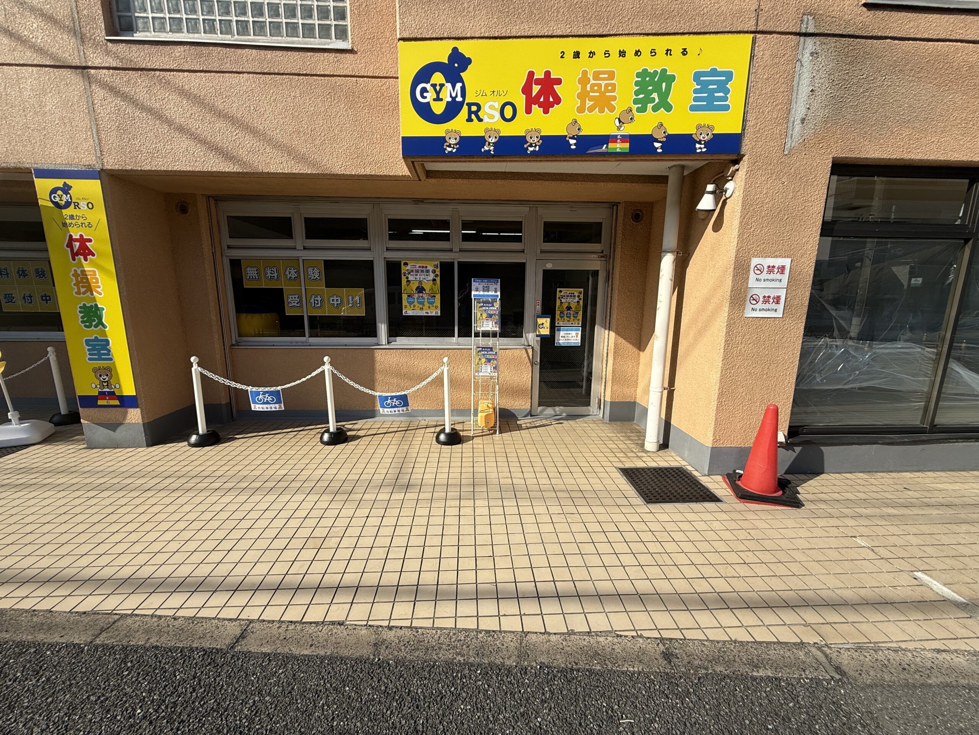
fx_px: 396
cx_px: 490
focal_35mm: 14
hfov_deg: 102.1
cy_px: 368
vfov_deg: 85.7
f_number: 2.2
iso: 50
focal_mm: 2.22
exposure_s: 1/1961
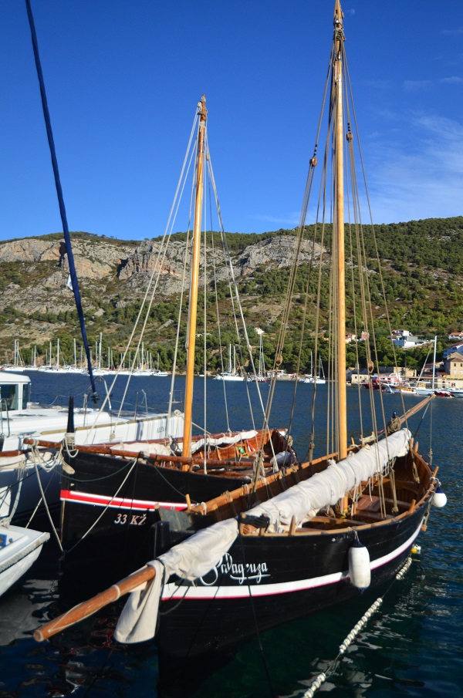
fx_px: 581
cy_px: 349
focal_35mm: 30
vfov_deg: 62.0
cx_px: 232
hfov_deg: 43.5
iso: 640
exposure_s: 1/6400
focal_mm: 20
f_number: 4
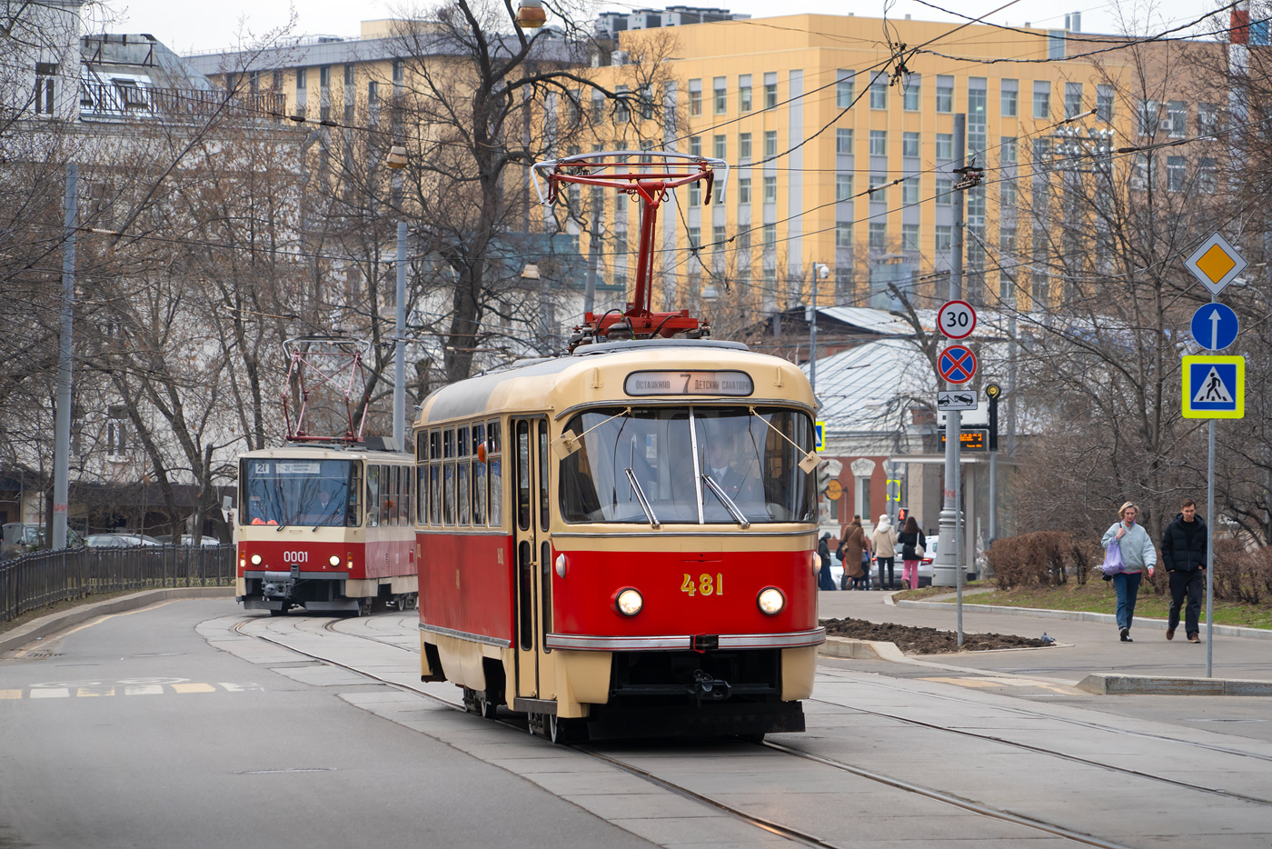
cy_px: 424
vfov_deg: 7.7
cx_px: 636
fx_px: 6290
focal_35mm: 178
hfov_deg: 11.5
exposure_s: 1/400
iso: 400
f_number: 7.1
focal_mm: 178
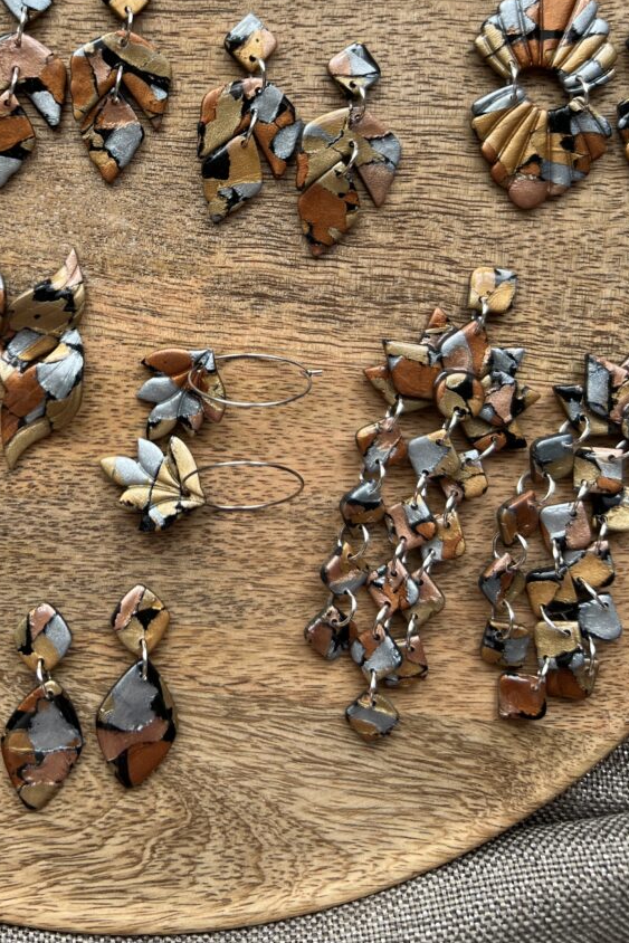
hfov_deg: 31.6
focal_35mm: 41
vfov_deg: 45.8
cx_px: 107
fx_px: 1074
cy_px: 237
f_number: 1.5
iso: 32
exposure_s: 1/121
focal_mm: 5.7
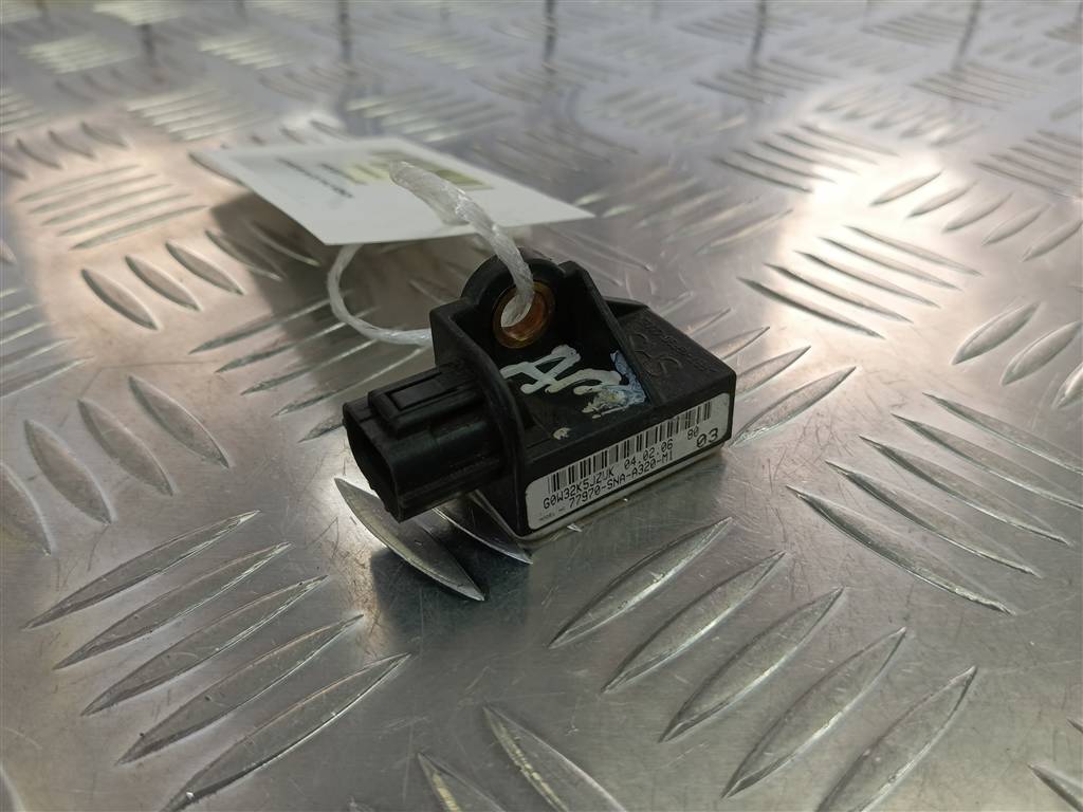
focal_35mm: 27
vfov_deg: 51.4
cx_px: 542
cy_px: 406
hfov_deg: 65.3
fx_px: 845
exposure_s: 1/100
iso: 95
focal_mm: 4.11
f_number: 1.6
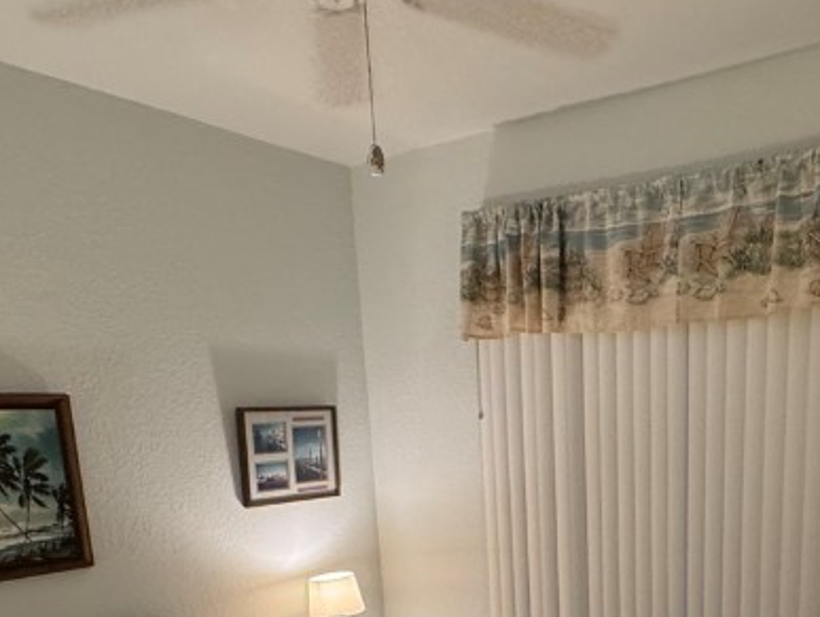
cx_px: 540
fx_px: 877
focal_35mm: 37
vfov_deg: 34.6
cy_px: 638
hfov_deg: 49.3
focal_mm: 2.22
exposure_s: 1/60
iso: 320
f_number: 2.2
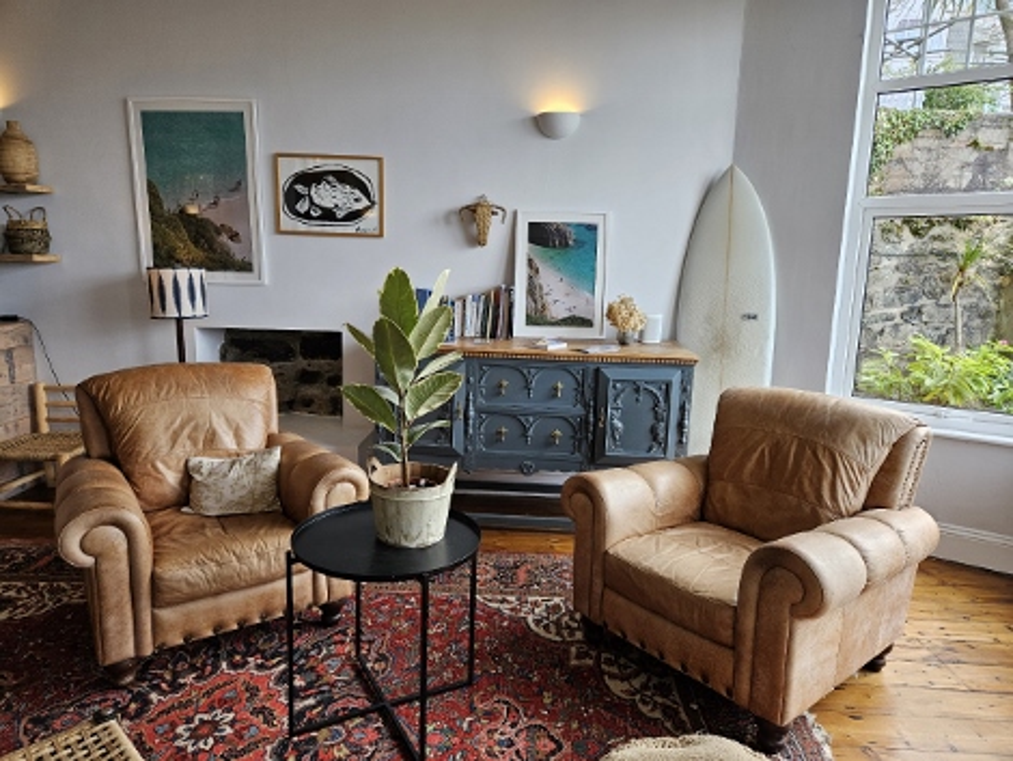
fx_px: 673
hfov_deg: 73.9
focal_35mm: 23
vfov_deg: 58.9
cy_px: 380
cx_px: 506
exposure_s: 1/190
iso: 125
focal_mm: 5.4
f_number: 1.8
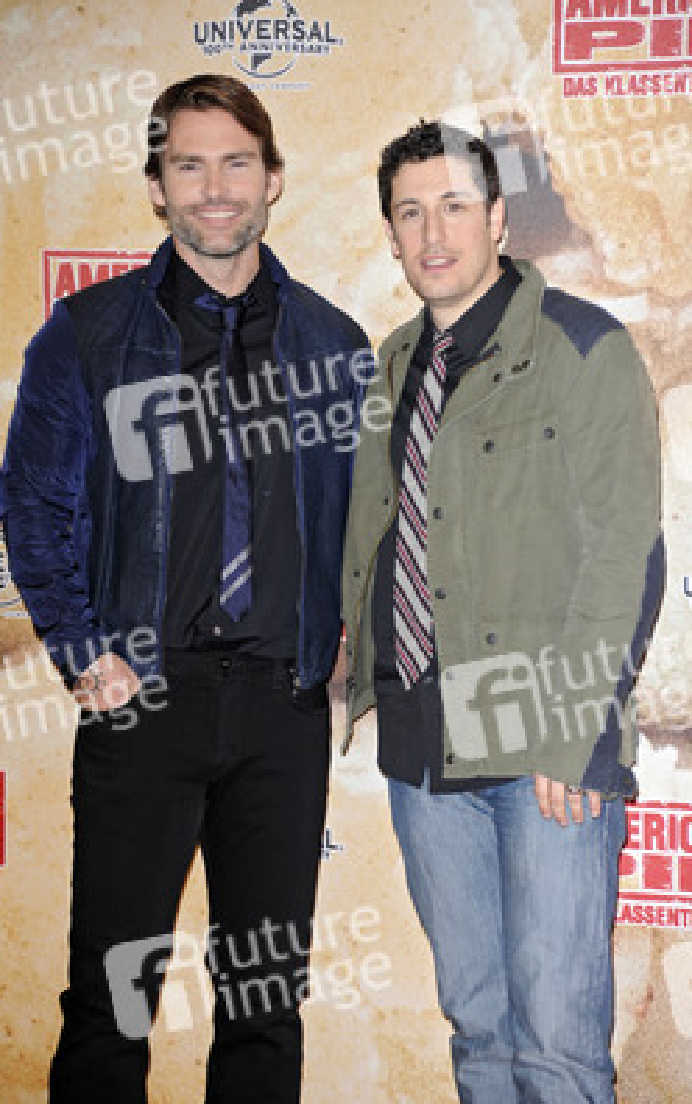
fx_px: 5574
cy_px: 555
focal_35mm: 185
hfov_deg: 7.1
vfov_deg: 11.3
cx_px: 329
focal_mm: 180
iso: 1250
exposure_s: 1/250
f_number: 5.6
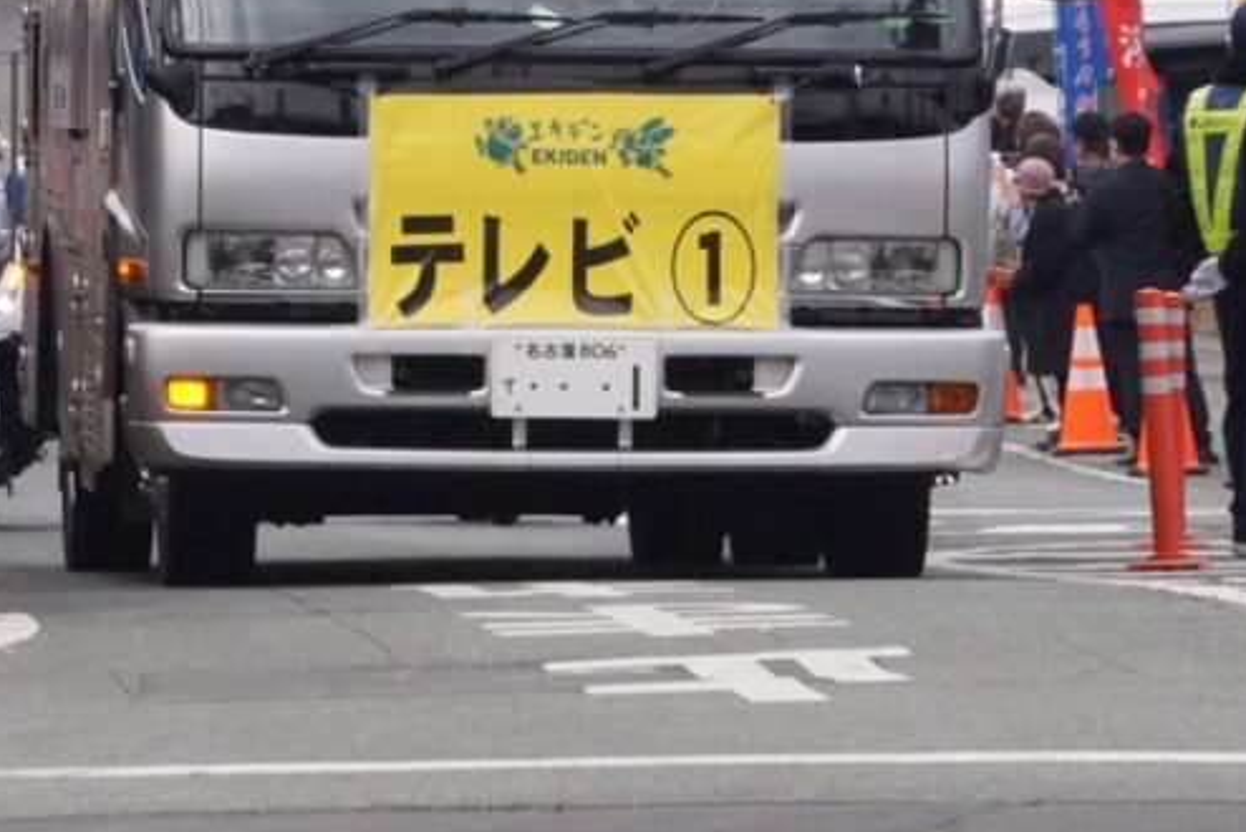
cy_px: -18
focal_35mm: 435
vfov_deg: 3.2
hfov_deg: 4.7
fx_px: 15064
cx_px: 472
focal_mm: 140
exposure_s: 1/1000
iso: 3200
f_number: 18
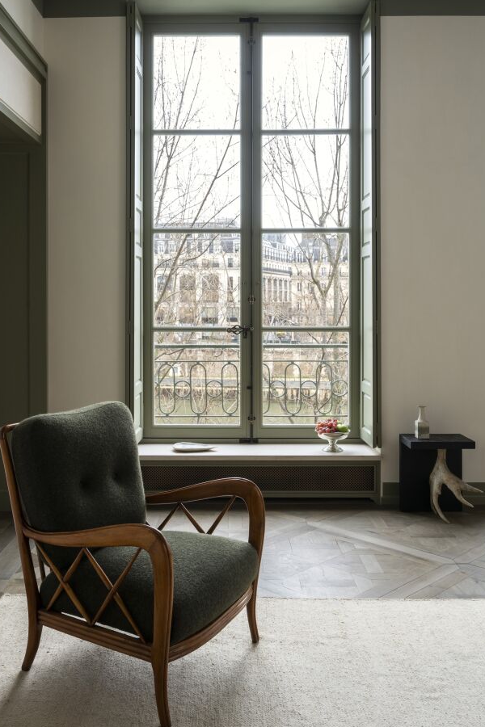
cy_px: 296
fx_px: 667
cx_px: 208
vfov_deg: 56.8
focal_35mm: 33
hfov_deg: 39.9
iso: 200
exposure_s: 1.3
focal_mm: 27
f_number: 11
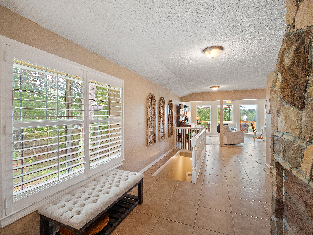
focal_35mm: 16
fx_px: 145
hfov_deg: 94.5
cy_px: 118
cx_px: 156
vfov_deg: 78.1
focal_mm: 8
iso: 400
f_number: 4
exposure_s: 1/13
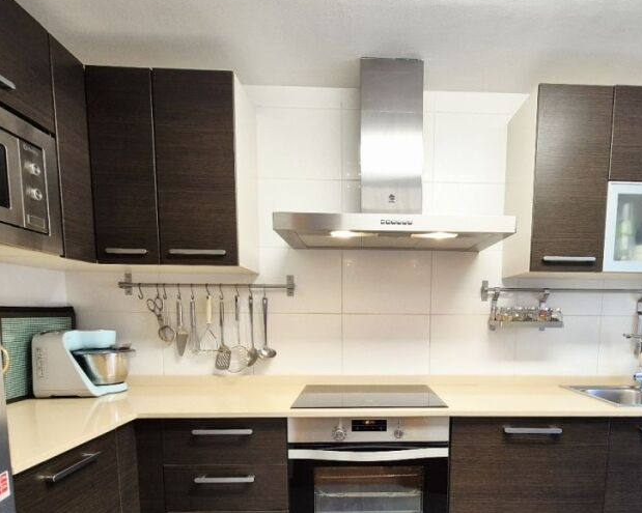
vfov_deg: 62.8
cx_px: 381
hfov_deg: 76.9
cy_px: 366
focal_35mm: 21
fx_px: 399
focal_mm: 2.2
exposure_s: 1/50
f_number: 2.2
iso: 125
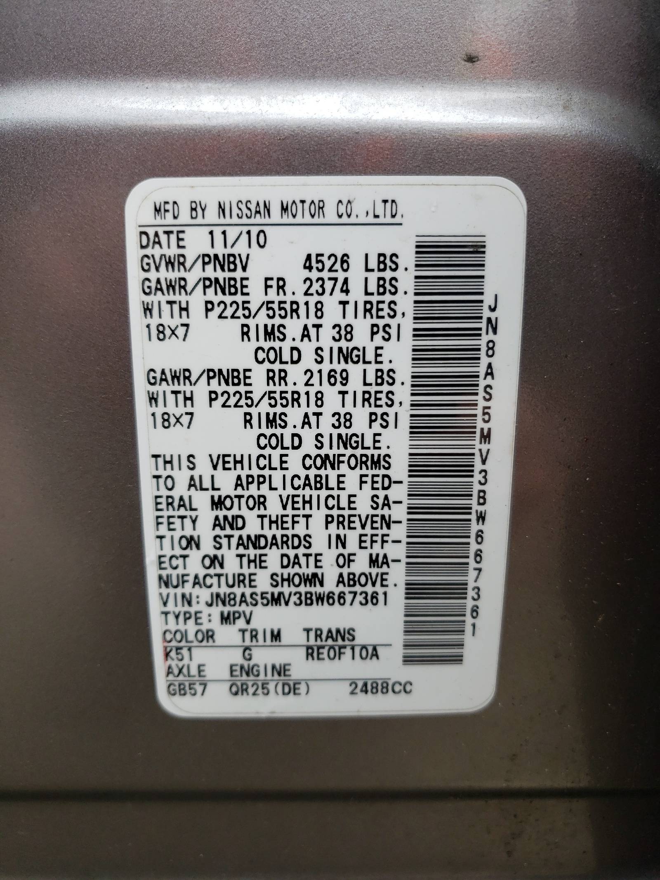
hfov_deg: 53.1
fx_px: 661
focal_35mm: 26
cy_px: 440
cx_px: 330
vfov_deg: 67.3
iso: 50
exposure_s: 1/263
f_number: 1.5
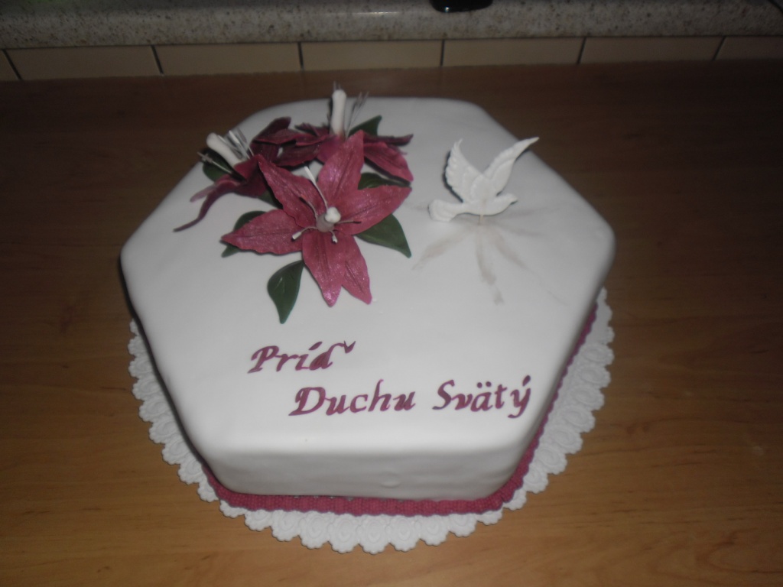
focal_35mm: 27
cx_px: 392
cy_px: 294
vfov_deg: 51.4
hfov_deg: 65.3
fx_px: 611
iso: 80
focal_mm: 4.8
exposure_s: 1/45
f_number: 2.9
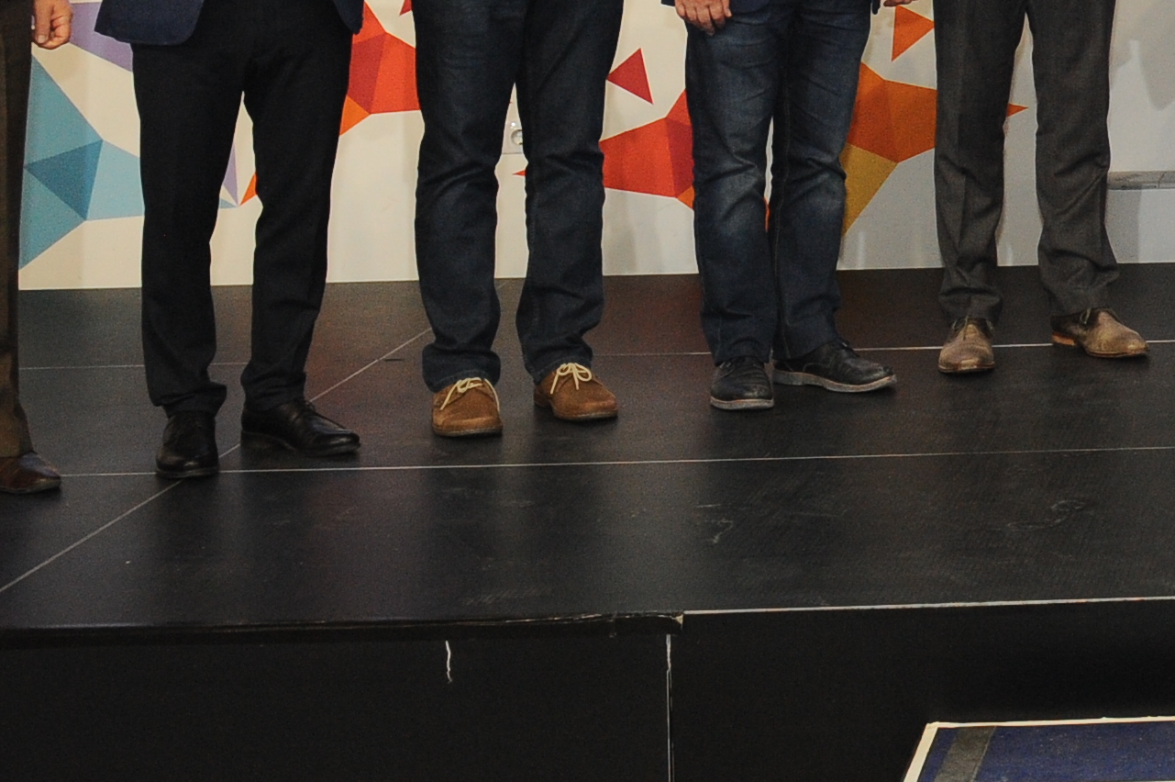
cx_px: 1532
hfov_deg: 18.5
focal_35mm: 103
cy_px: -437
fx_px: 3359
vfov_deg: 12.5
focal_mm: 31
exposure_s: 1/250
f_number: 5
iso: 1600
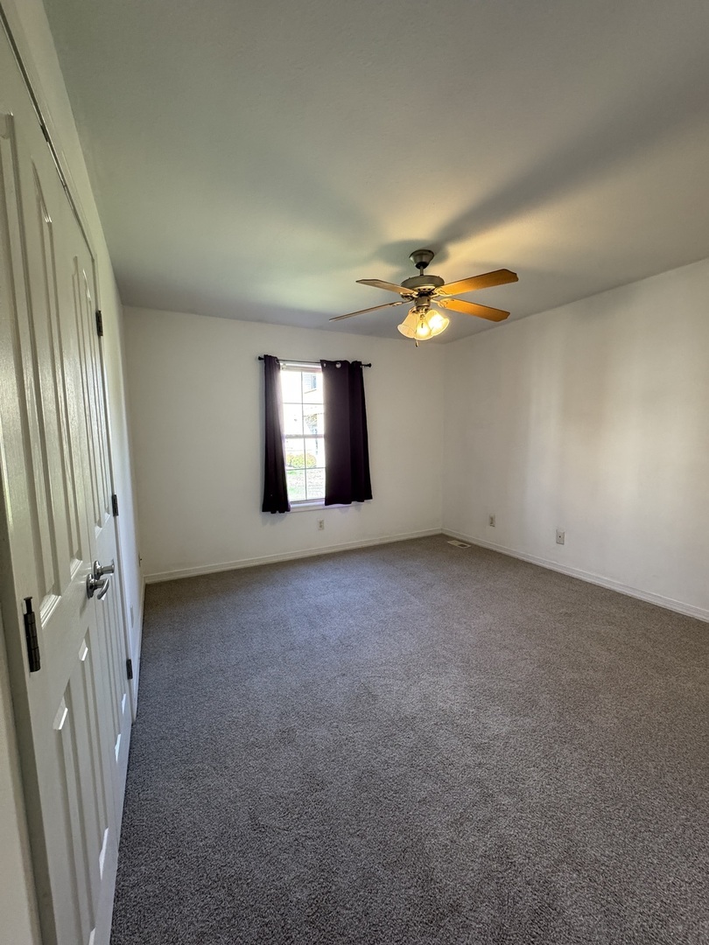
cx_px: 354
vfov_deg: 102.1
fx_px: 382
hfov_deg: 85.7
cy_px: 472
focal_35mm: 14
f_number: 2.2
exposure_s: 1/120
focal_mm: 2.22
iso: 320
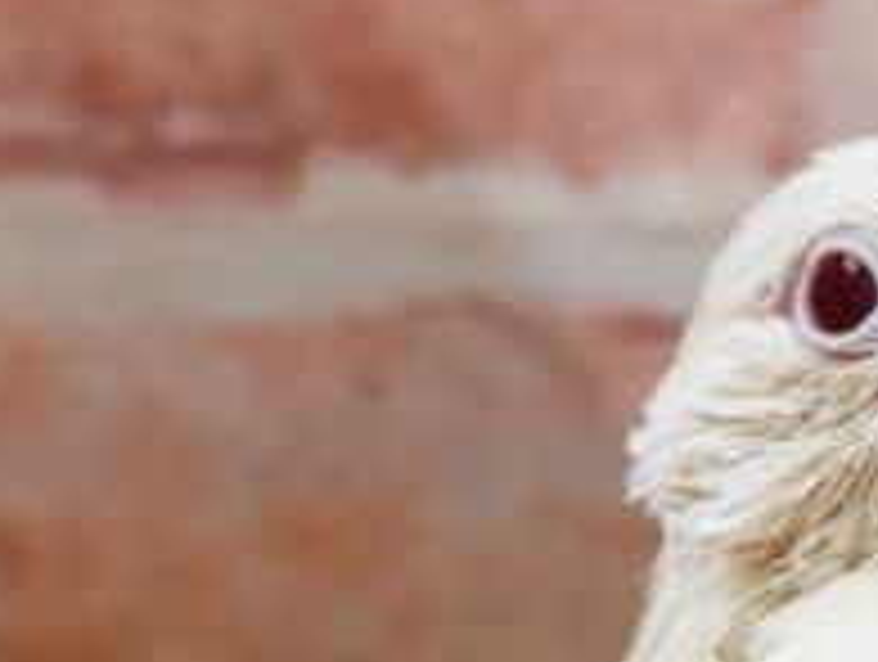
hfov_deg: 19.9
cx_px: 910
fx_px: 2414
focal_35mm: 95
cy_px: 878
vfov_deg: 14.9
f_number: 2.2
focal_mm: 4.15
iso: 50
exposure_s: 1/30
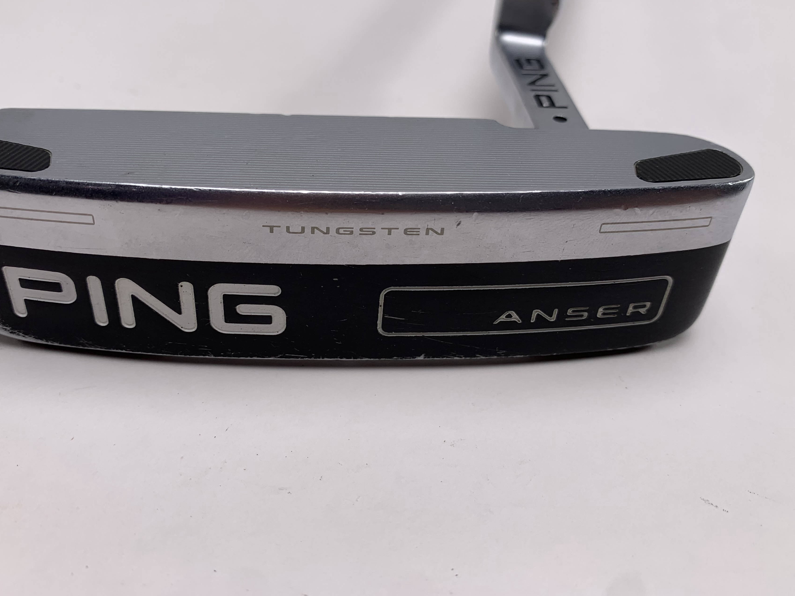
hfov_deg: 58.2
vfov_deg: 45.2
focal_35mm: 31
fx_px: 712
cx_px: 353
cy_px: 245
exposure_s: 1/220
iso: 25
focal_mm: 4.25
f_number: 1.8
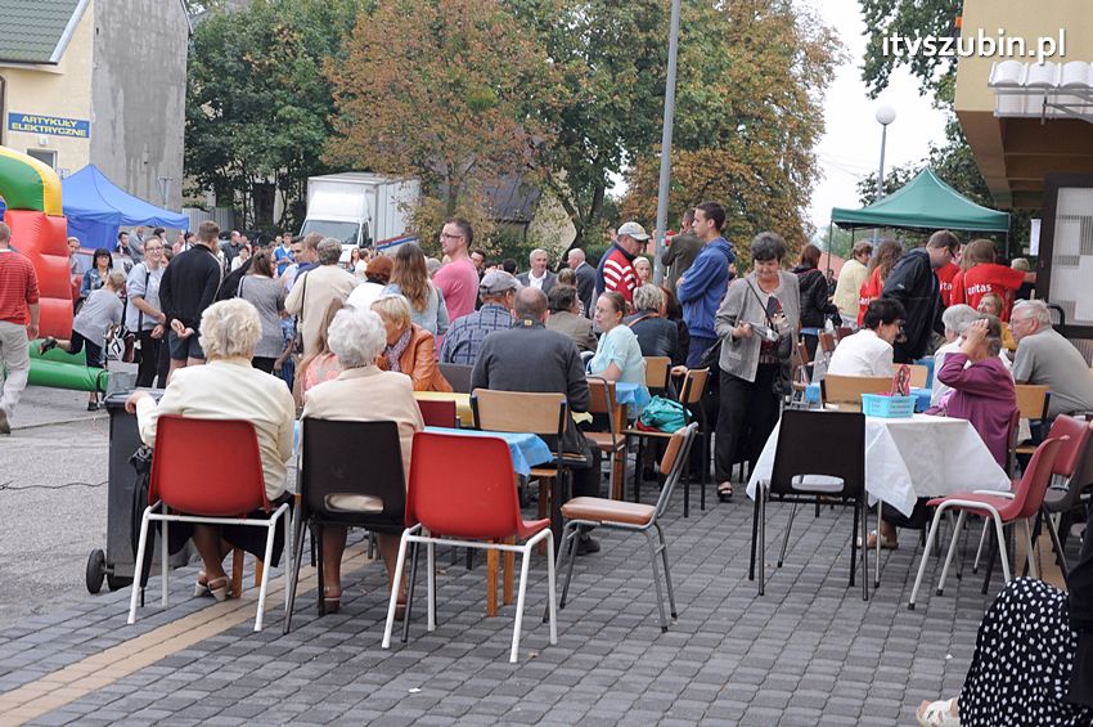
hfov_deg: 29.9
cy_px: 364
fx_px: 2047
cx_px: 546
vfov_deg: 20.1
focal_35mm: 68
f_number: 7.1
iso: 500
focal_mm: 45
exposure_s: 1/80
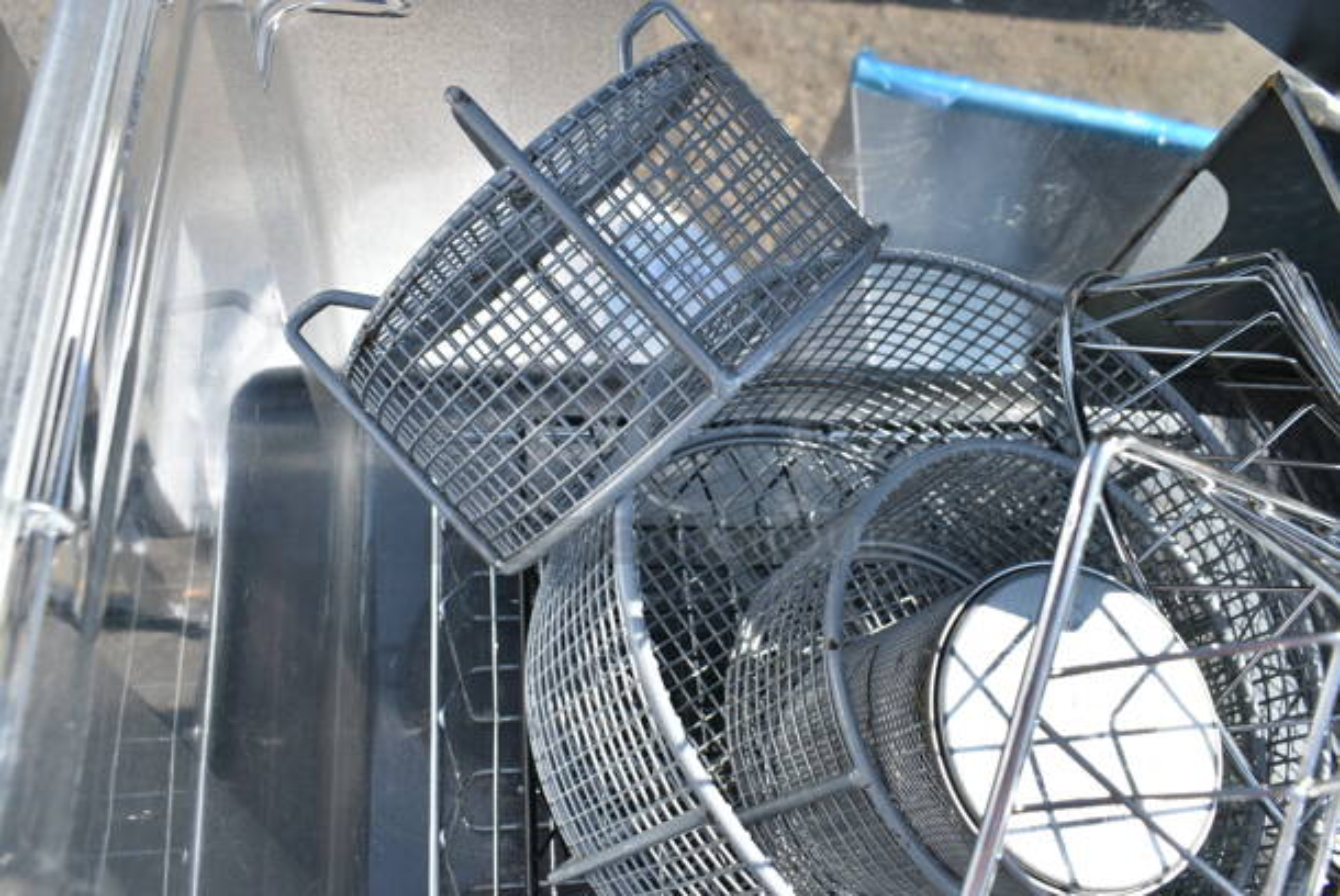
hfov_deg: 61.9
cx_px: 670
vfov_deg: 43.7
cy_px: 448
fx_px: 1118
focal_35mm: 30
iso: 100
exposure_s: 1/200
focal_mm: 20
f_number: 8
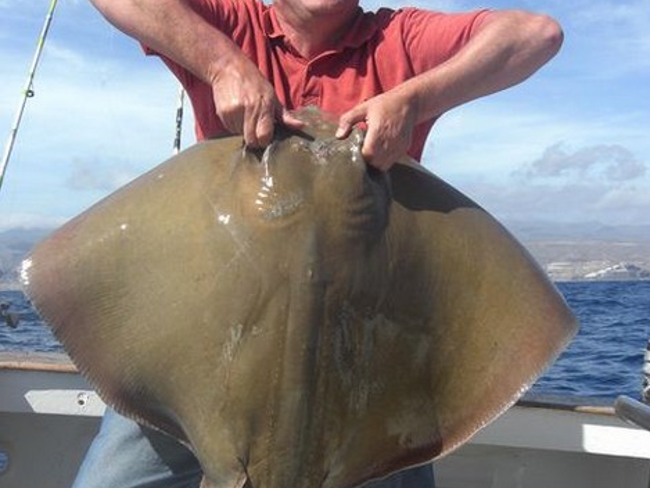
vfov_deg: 28.6
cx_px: 326
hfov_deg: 37.5
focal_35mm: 51
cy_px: 265
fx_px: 958
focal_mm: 7.9
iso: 80
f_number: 4
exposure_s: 1/800
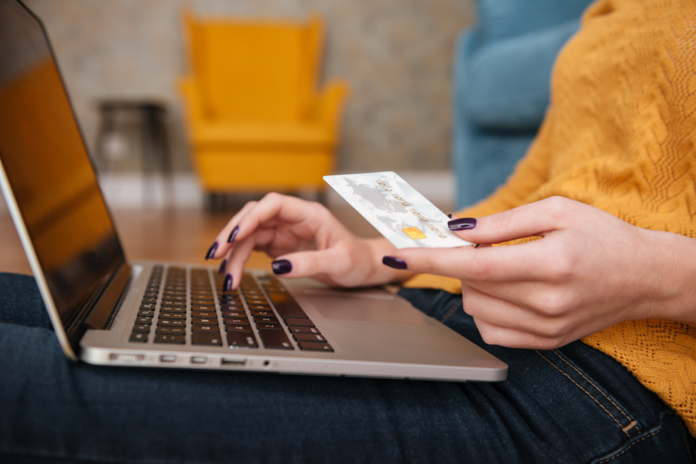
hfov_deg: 50.7
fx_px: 735
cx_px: 348
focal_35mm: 38
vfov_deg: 35.1
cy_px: 232
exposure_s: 1/160
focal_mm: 38
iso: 400
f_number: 3.2
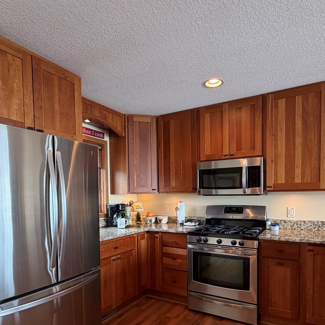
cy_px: 205
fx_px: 244
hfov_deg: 67.3
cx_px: 165
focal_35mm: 23
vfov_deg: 66.2
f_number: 2.2
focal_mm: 2.22
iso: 160
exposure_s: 1/60
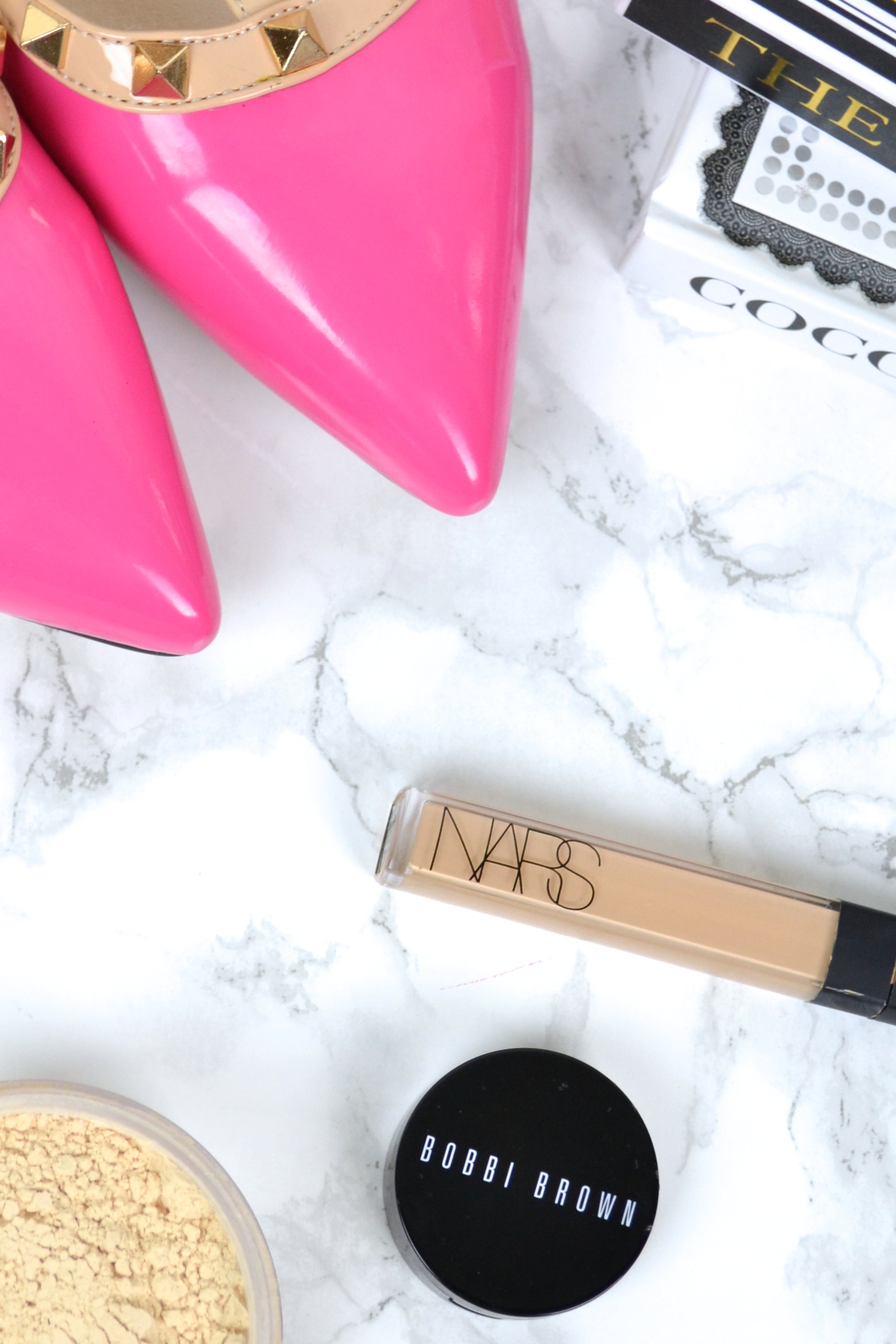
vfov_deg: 20.8
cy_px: 700
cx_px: 339
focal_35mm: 98
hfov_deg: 14.0
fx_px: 3655
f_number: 5.6
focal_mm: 35
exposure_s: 1/100
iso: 400
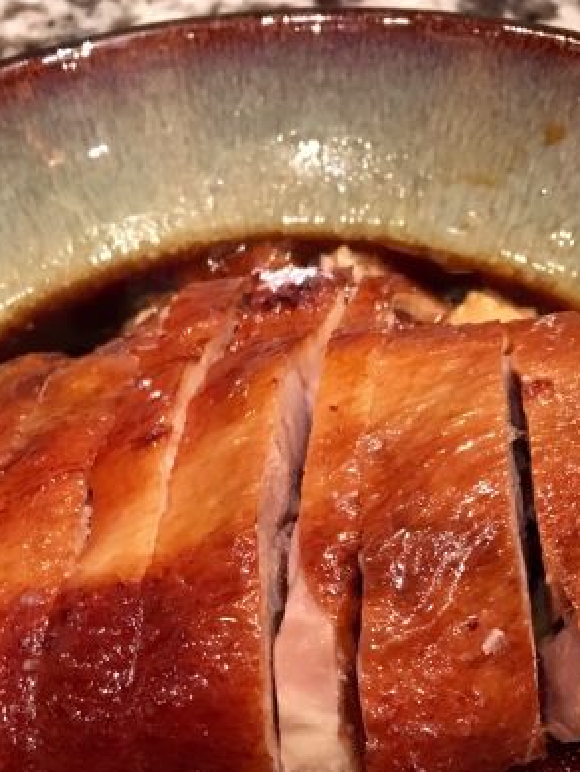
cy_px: 624
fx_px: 1160
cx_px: 254
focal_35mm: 52
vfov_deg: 35.5
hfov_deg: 28.0
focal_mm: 4.15
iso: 320
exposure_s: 1/17
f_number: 2.2
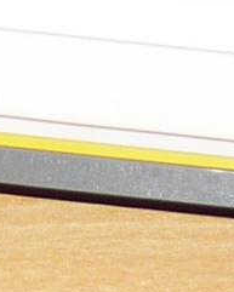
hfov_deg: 4.5
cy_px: -488
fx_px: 2959
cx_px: -229
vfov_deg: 5.4
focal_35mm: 342
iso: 100
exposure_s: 1/30
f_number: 2.8
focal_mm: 5.5
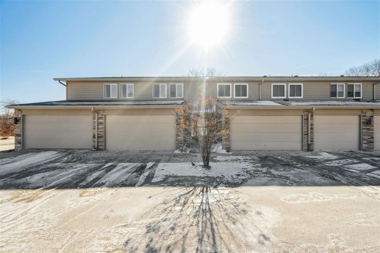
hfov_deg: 96.7
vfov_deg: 73.7
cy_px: 126
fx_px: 169
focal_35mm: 16
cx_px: 190
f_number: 10
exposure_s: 1/400
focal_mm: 16
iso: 400
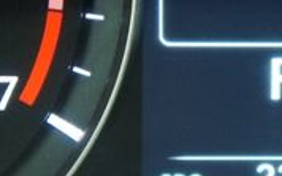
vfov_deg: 6.5
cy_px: 82
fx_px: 1558
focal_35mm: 203
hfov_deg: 10.2
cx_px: 318
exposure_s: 1/30
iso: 1600
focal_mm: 37
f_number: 4.5
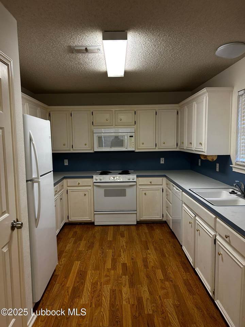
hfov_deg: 53.1
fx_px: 245
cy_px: 164
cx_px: 122
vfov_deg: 67.3
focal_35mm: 26
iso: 160
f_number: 1.5
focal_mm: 5.7
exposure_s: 1/60
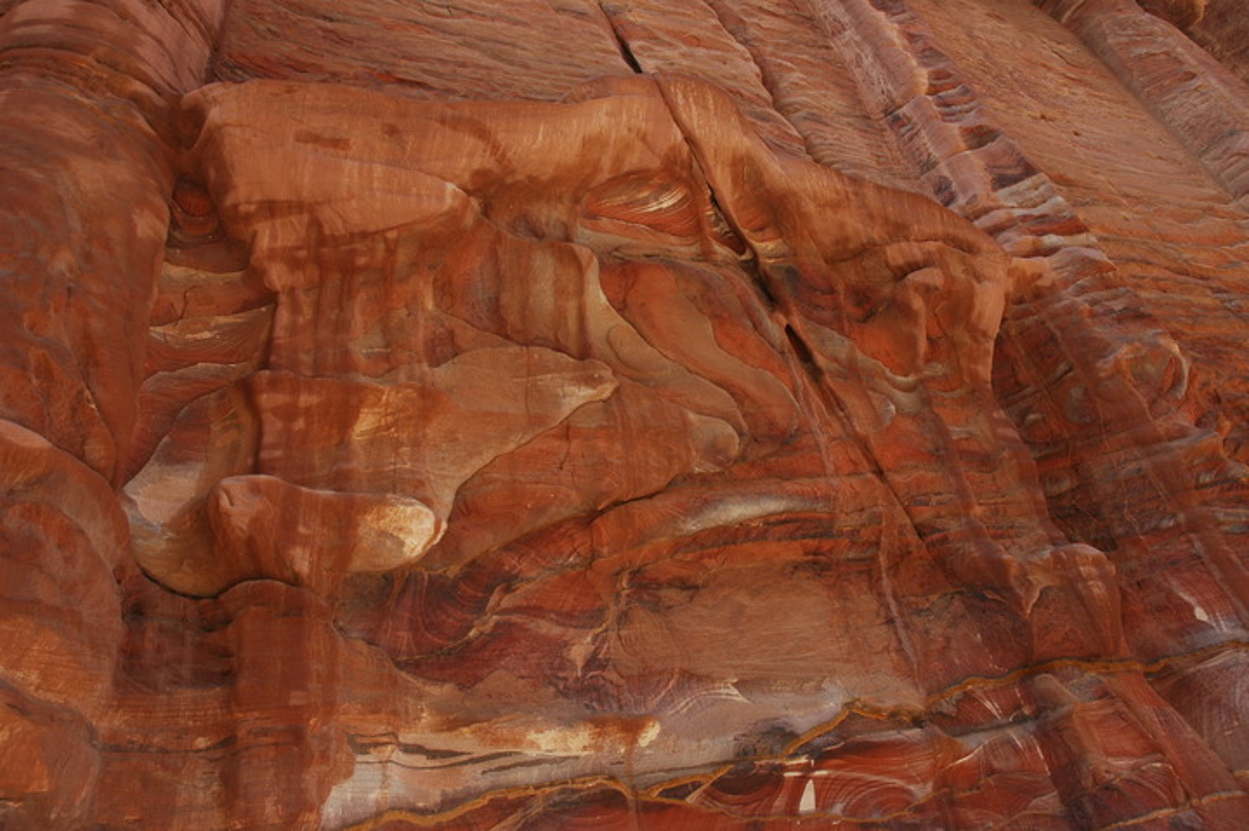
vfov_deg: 47.9
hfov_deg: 67.4
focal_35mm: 27
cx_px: 624
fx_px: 936
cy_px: 416
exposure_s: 1/160
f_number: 6.3
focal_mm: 18
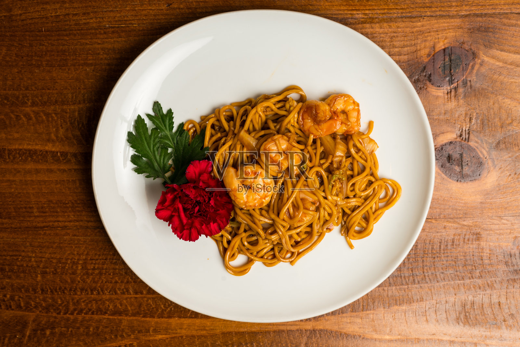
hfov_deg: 39.6
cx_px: 260
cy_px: 174
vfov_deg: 27.0
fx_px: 722
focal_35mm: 50
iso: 125
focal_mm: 50
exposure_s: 1/200
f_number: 8
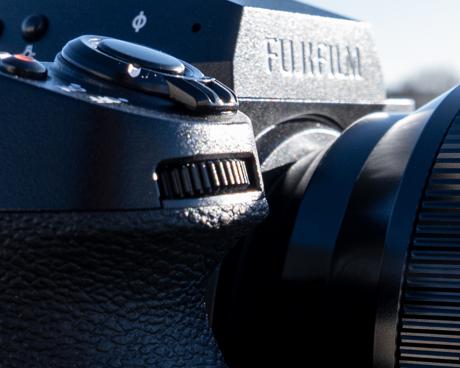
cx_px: 353
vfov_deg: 16.3
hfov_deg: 20.6
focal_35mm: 92
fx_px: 1252
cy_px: 397
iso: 200
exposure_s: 1/160
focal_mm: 10.9
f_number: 5.6
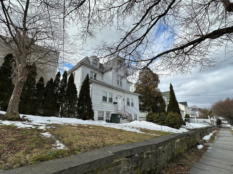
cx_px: 104
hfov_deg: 94.2
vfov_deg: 78.0
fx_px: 108
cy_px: 93
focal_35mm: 16
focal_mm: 2.22
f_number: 2.2
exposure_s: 1/1082
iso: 40
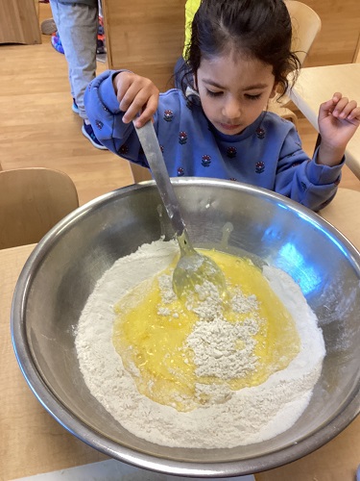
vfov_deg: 58.4
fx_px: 430
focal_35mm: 31
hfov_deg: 45.4
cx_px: 180
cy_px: 240
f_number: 2.4
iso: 100
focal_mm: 3.3
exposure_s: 1/60
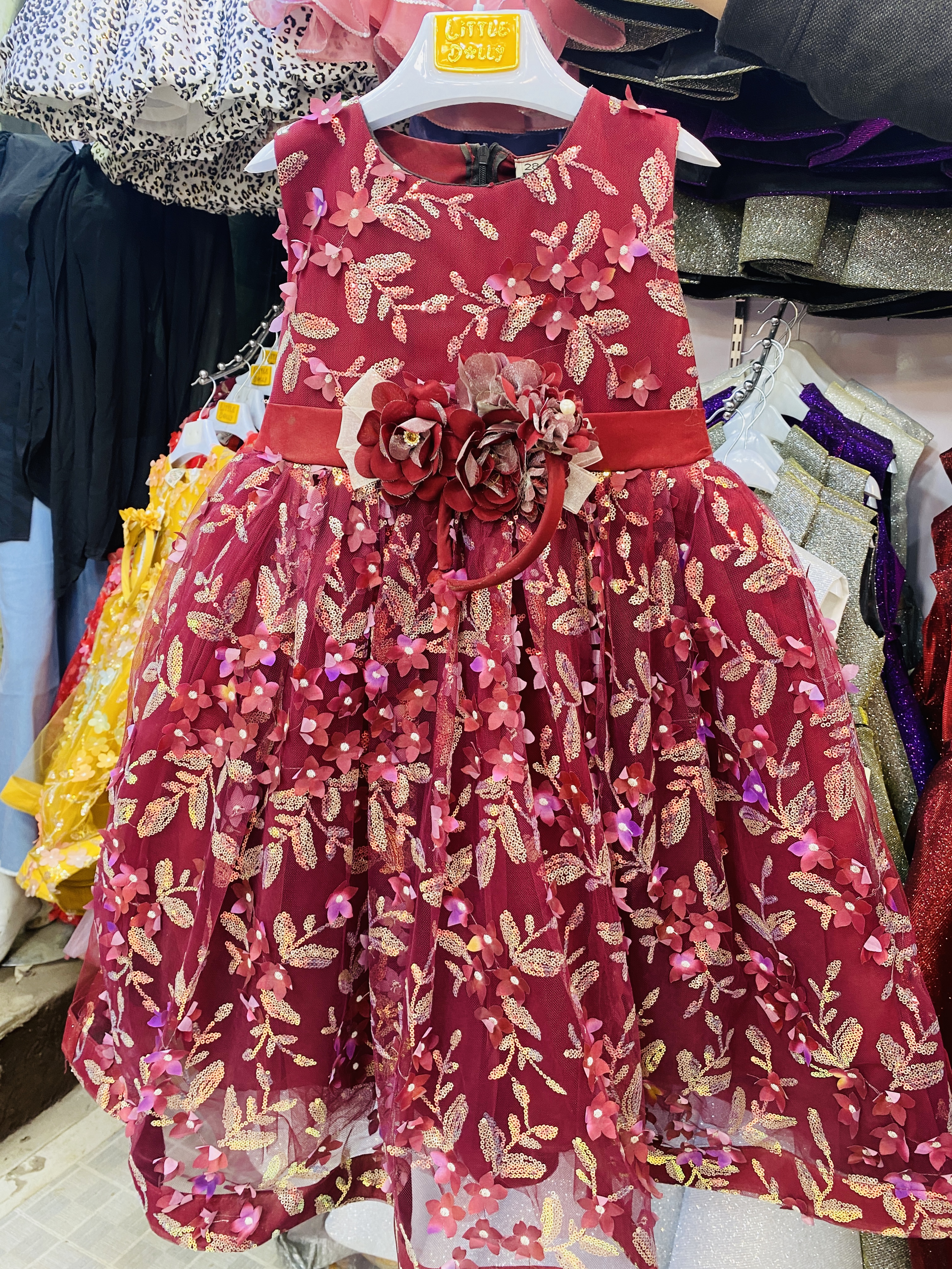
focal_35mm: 26
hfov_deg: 53.1
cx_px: 476
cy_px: 634
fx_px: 953
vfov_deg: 67.3
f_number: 1.8
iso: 64
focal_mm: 4.25
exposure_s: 1/50
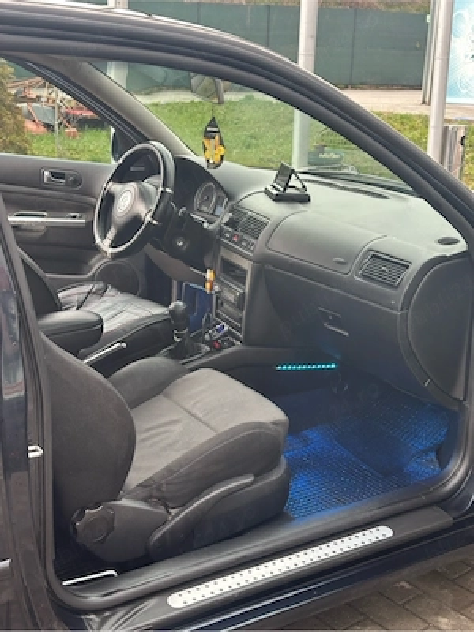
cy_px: 316
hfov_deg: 30.3
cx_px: 237
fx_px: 876
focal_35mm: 48
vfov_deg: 39.7
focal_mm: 6.86
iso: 80
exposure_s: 1/99
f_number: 1.78
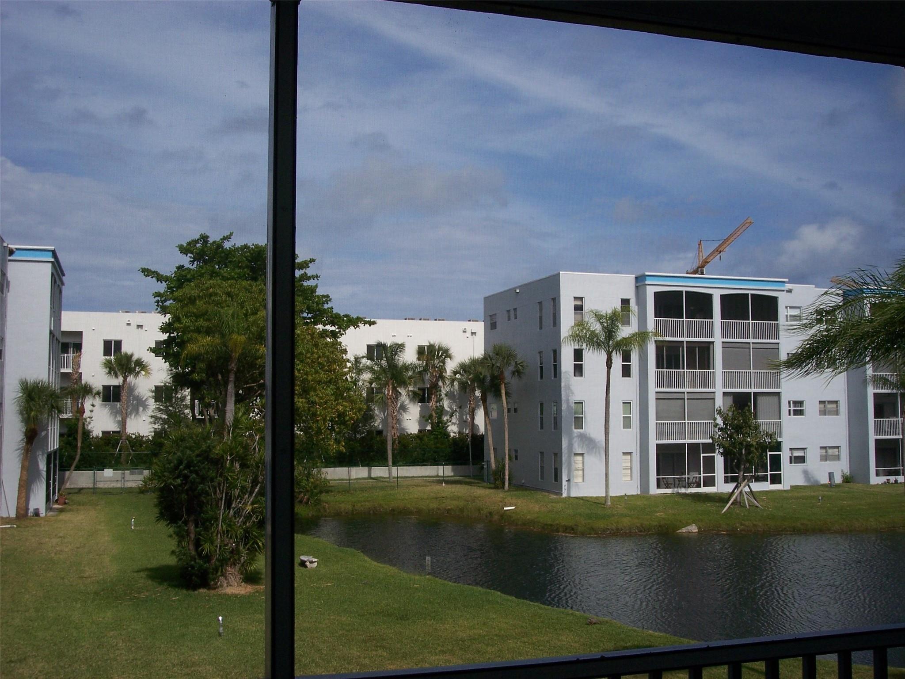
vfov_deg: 36.8
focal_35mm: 39
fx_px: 1020
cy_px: 340
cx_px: 452
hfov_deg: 47.9
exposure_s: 1/750
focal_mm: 8
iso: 100
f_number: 5.6
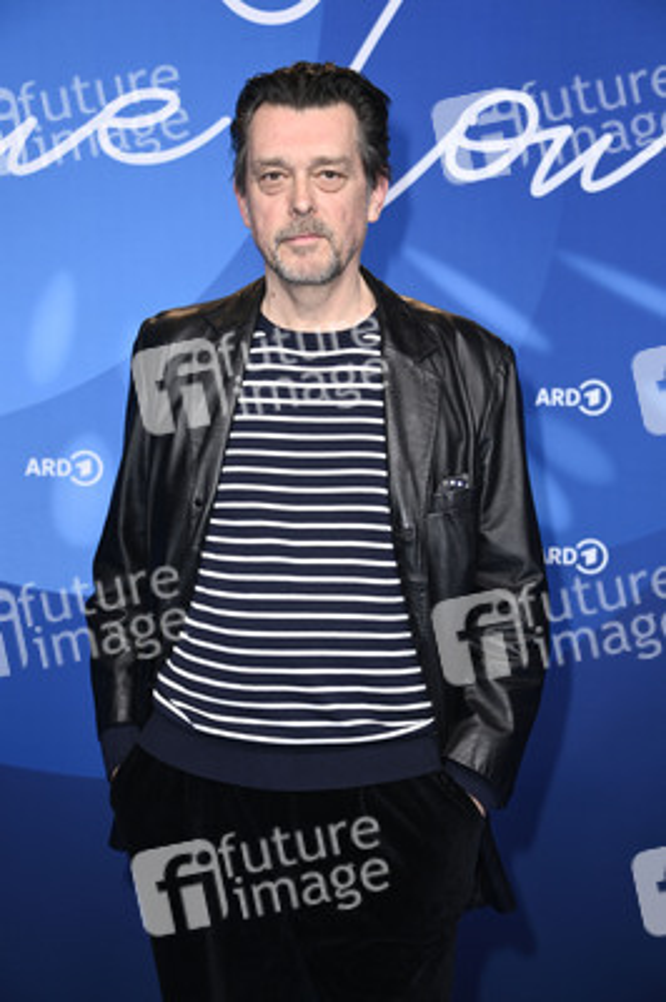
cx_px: 333
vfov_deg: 28.1
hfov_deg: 18.9
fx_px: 2001
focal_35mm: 72
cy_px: 501
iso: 1000
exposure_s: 1/250
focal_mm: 72
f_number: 5.6
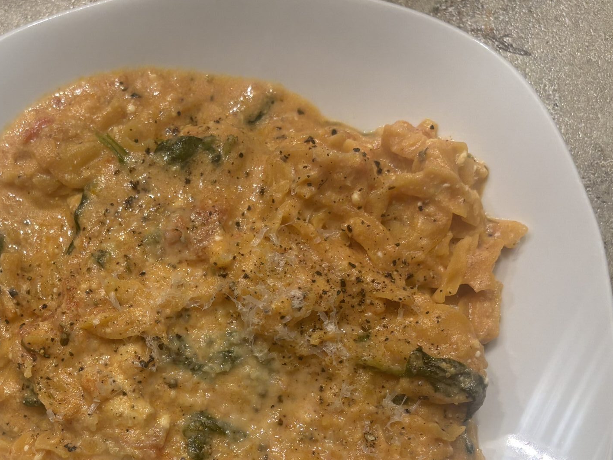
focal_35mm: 47
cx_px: 148
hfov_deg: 39.3
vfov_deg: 30.2
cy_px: 359
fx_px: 832
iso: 125
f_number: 1.6
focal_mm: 5.96
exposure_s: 1/94
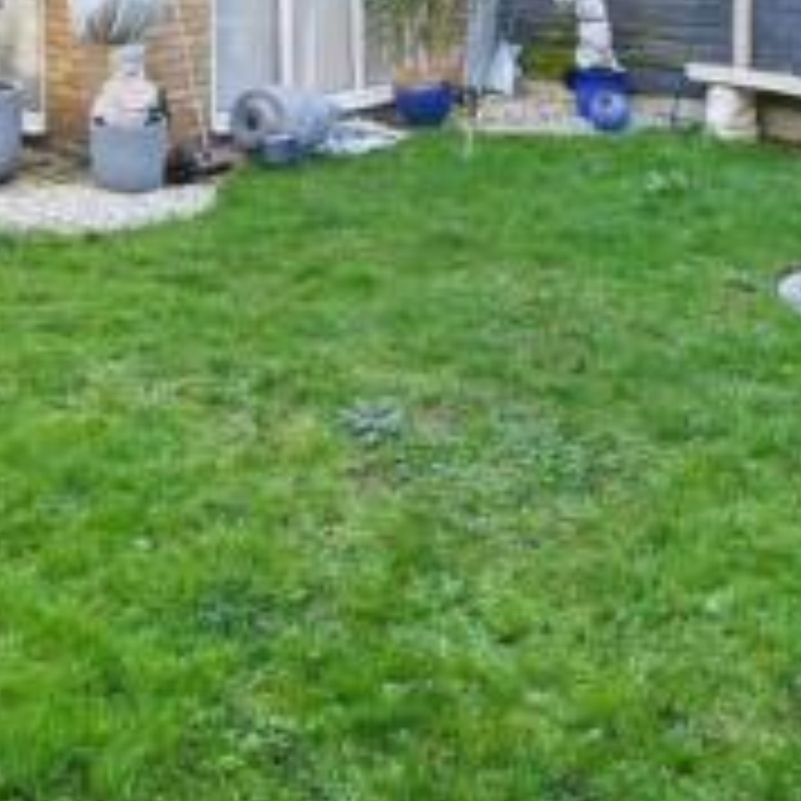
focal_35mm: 47
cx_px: 286
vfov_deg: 31.2
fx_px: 1230
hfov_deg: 35.8
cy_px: -124
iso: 1000
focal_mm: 10
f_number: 9
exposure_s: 1/640
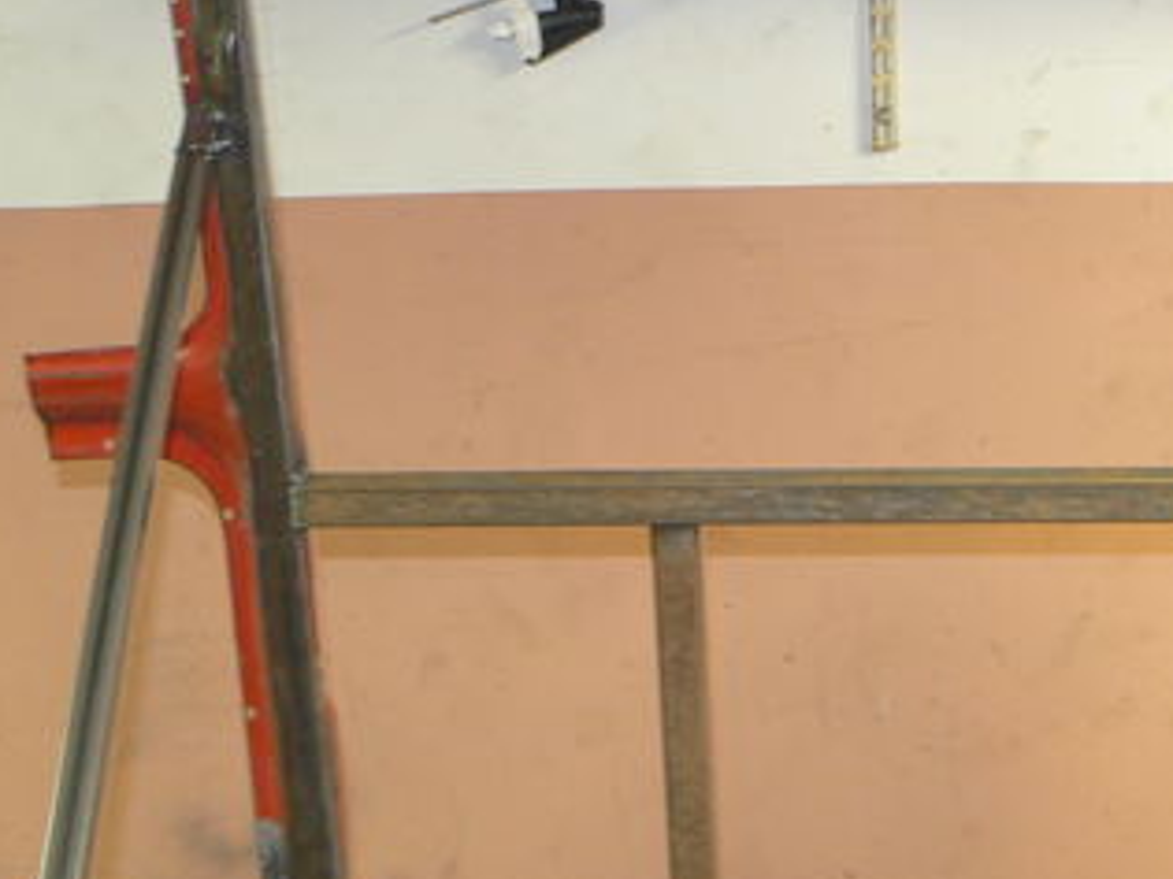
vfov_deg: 20.1
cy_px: 579
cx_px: 932
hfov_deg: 26.2
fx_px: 2474
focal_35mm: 73
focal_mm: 6
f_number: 2.8
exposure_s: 1/6
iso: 100
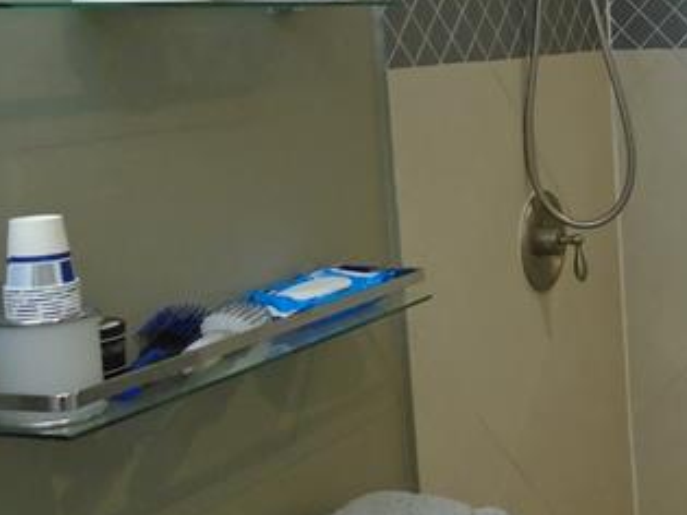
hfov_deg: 26.3
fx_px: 1309
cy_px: 177
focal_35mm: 66
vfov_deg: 22.2
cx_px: 820
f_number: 3.2
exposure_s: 1/30
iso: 200
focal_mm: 4.6
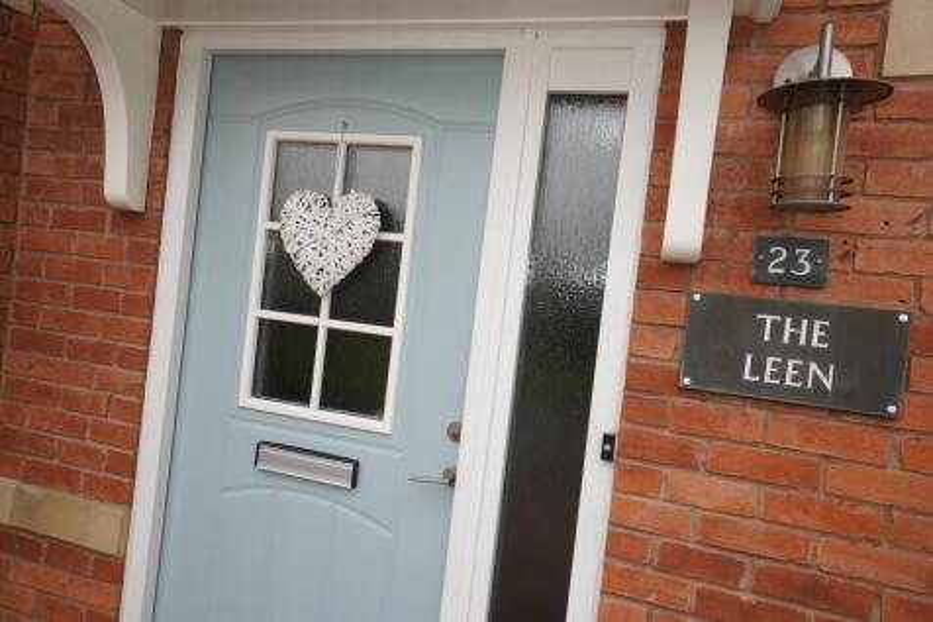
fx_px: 661
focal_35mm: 26
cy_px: 311
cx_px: 466
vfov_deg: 50.4
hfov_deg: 70.5
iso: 400
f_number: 8
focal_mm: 17
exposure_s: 1/160
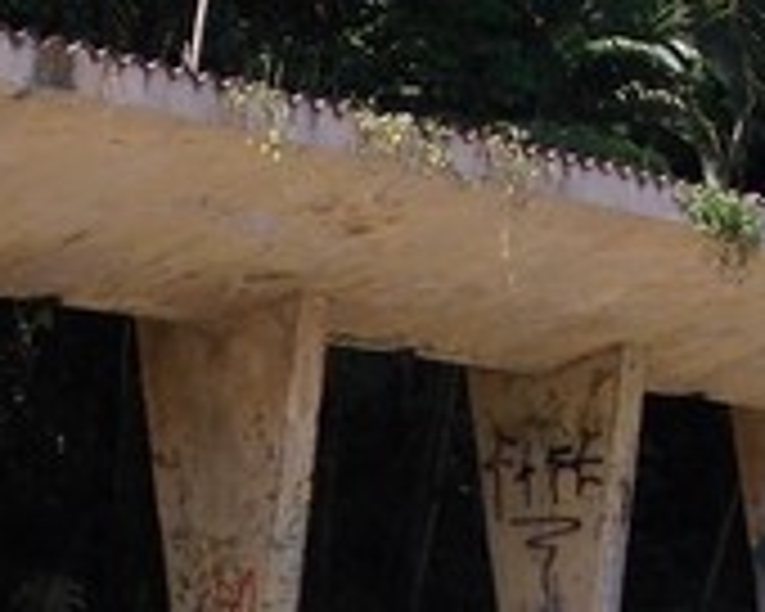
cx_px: 166
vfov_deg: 9.1
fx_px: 3781
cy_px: 788
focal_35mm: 167
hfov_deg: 11.5
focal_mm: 5.3
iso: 80
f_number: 6.2
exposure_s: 1/160
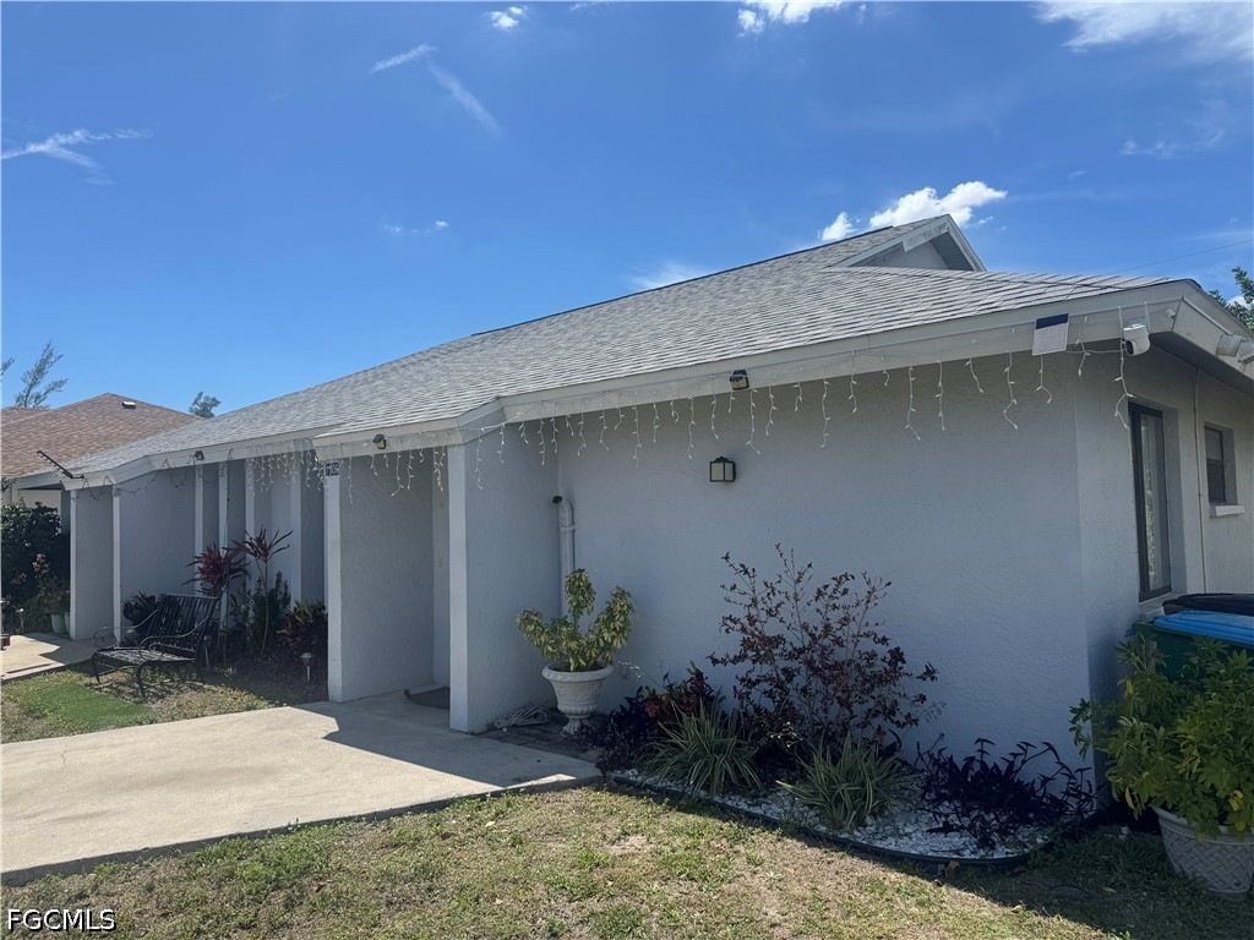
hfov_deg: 71.6
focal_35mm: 24
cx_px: 627
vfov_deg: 56.8
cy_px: 470
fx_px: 869
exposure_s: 1/5348
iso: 80
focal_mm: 6.76
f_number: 1.78
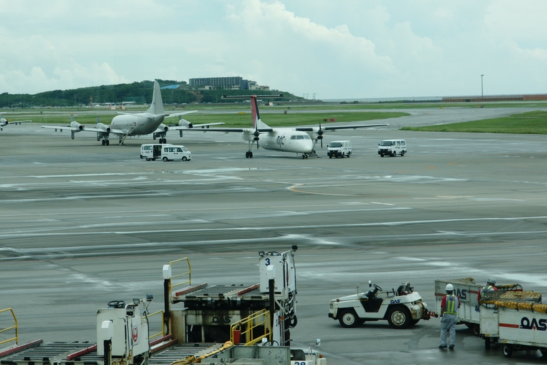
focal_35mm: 121
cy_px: 182
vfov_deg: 11.3
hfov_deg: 16.9
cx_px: 273
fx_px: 1838
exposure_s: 1/320
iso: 400
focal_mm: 80
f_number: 8
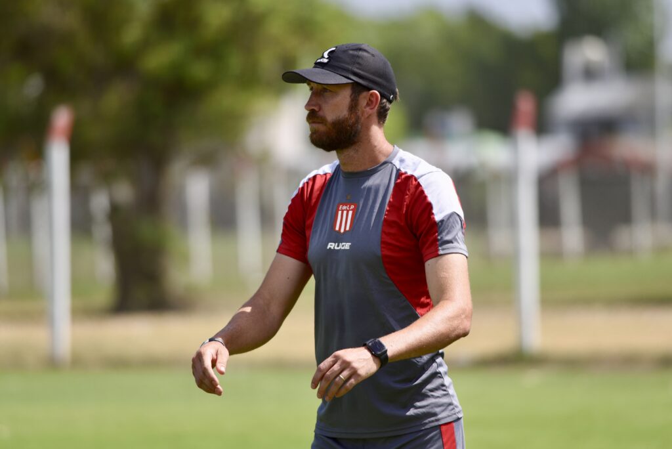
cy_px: 224
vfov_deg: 4.6
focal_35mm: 300
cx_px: 336
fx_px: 5603
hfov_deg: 6.9
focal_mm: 300
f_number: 4
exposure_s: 1/2000
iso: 200
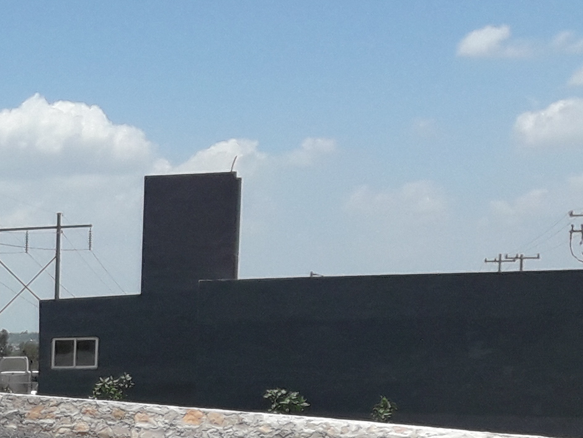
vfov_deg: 11.7
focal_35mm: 123
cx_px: -447
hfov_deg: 14.3
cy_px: 557
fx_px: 2072
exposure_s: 1/2309
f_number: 1.9
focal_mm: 3.7
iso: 40
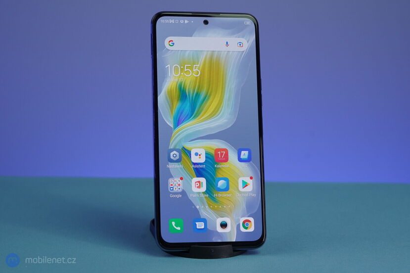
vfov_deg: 19.4
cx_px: 205
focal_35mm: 70
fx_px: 797
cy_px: 136
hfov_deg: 28.9
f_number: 8
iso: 1000
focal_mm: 70
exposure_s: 1/160
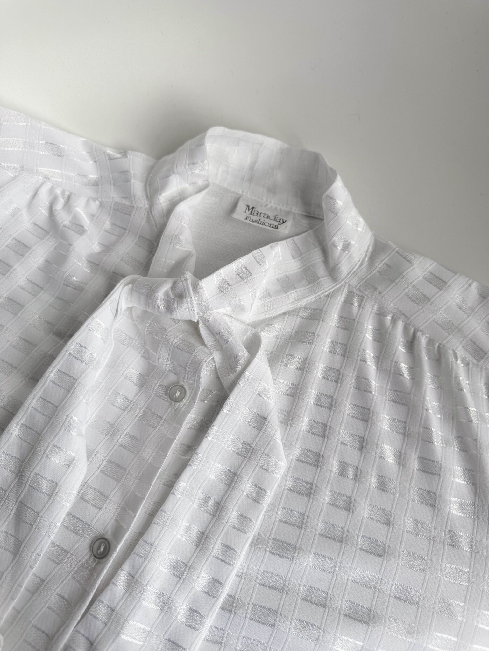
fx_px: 452
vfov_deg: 71.6
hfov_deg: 56.8
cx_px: 244
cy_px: 326
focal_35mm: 24
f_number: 1.8
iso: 80
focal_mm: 6.76
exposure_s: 1/120
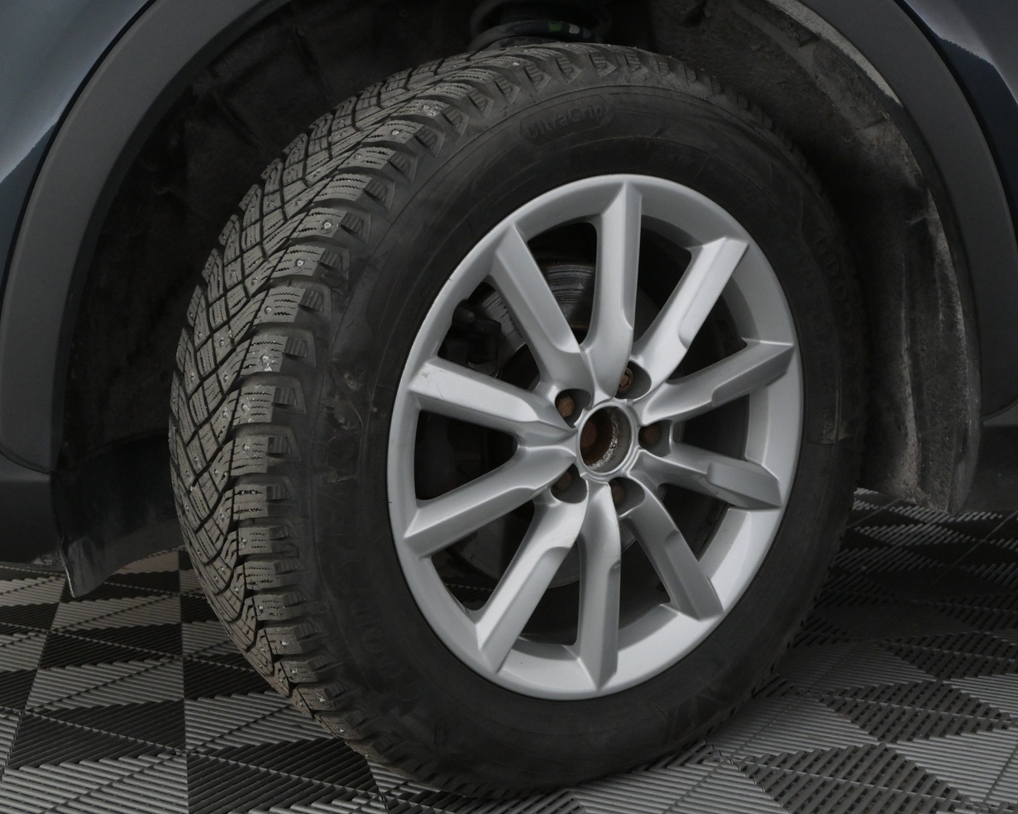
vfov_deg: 35.2
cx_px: 540
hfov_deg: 43.2
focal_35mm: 43
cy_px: 408
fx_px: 1284
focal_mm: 23
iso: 2500
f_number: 5.6
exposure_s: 1/125
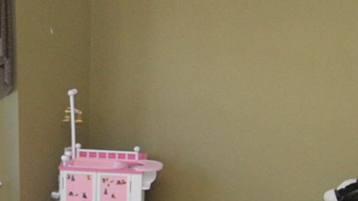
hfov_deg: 33.2
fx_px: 588
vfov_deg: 19.2
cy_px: 157
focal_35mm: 62
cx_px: 94
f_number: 4.5
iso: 500
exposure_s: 1/200
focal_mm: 10
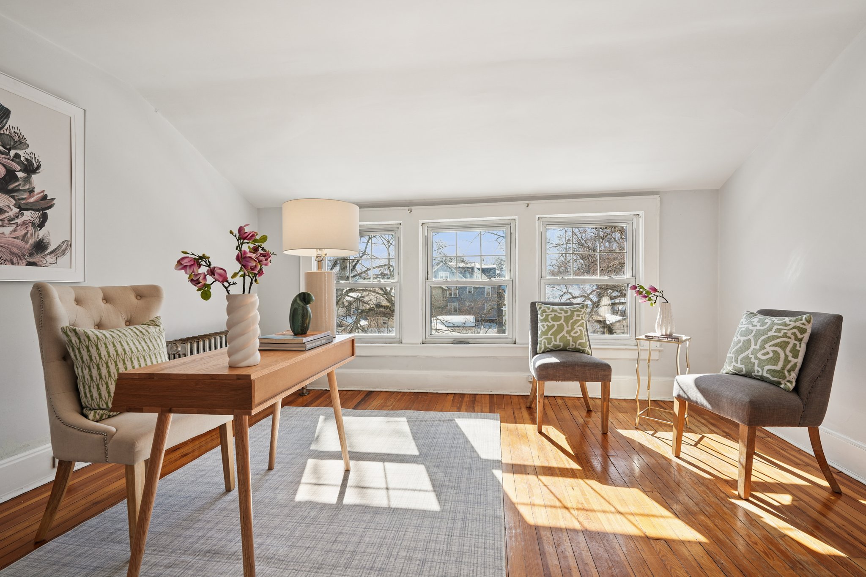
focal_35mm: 16
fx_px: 385
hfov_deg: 96.7
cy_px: 288
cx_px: 433
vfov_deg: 73.7
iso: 400
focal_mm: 16
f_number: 8
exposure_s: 1/100
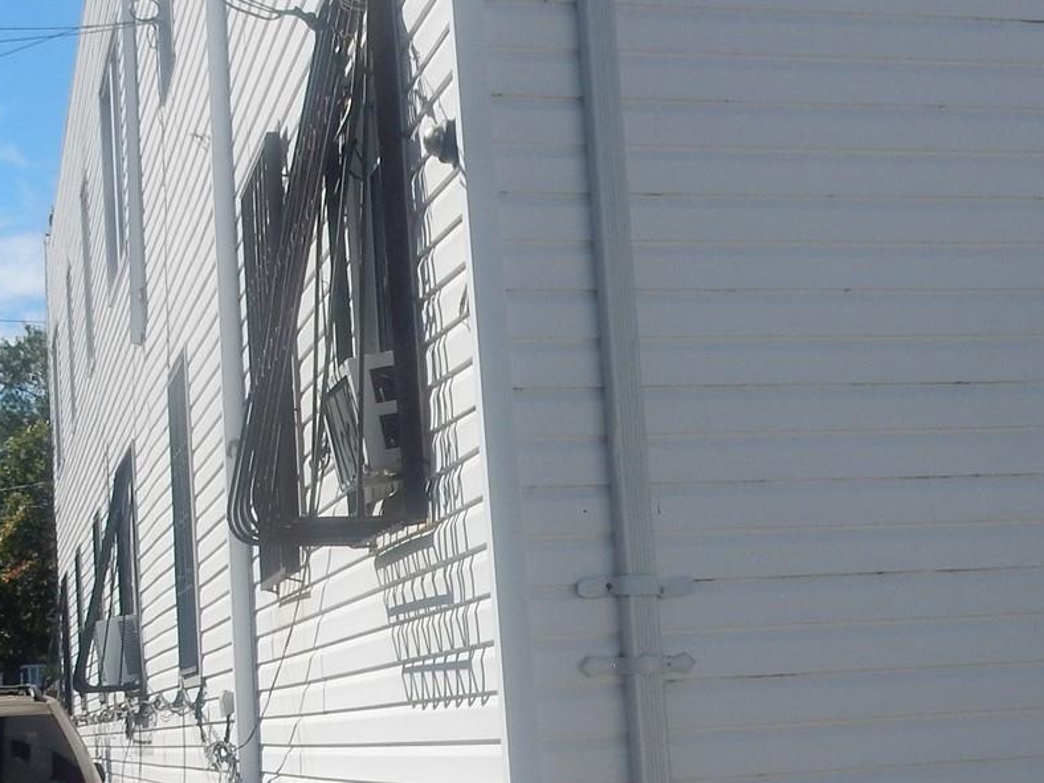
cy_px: 541
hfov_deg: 29.8
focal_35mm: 65
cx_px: 492
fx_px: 1960
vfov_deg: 22.5
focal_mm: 4.5
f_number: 3.7
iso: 125
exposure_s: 1/1600
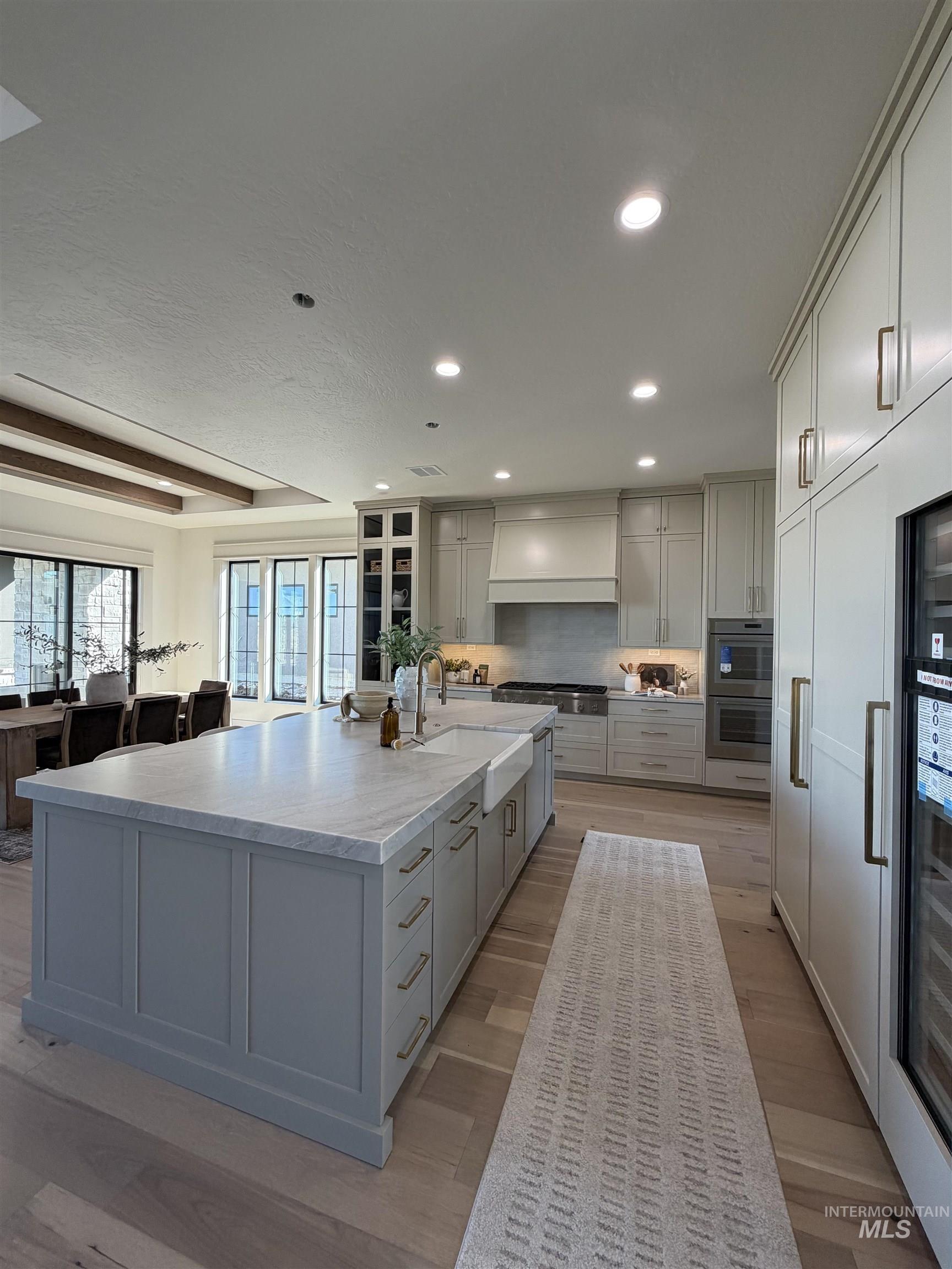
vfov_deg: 102.1
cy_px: 634
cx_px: 476
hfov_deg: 85.7
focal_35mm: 14
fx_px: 513
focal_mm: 2.22
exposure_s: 1/121
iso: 125
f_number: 2.2
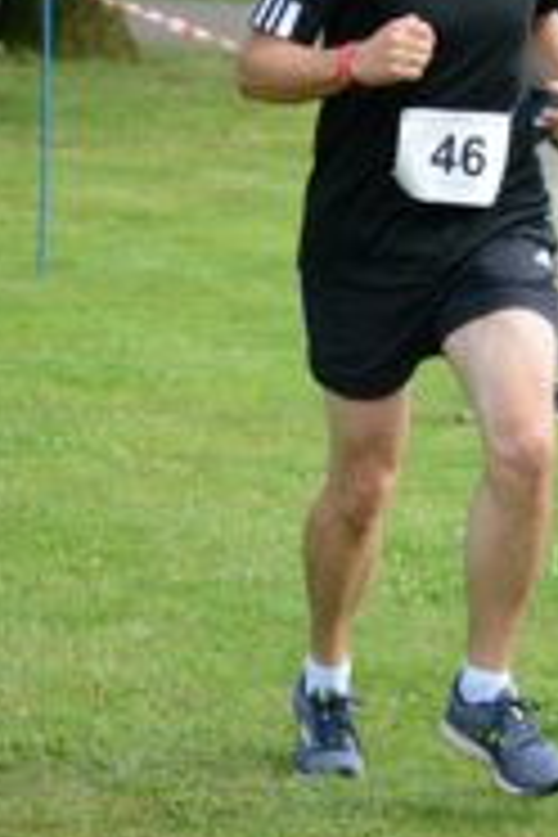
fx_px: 5628
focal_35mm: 242
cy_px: 112
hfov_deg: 5.7
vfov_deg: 8.5
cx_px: 493
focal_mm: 75
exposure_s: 1/800
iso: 1400
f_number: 4.2
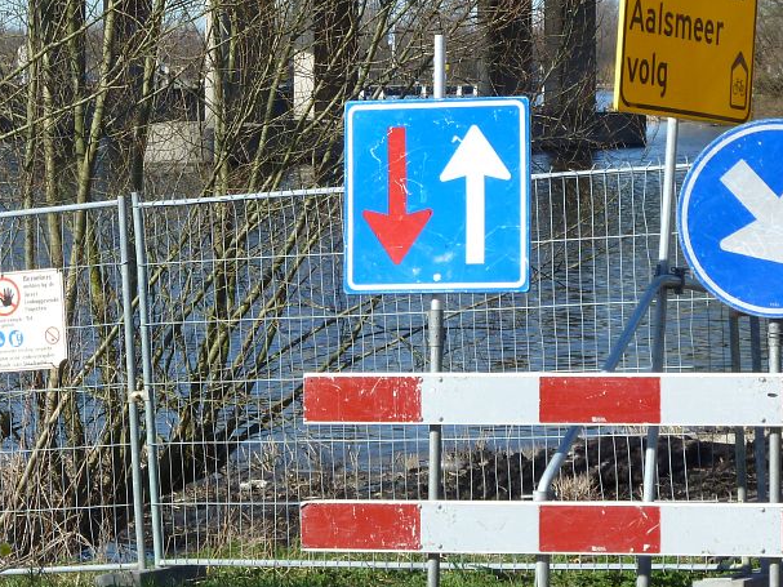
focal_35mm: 162
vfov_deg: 9.1
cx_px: 475
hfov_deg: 12.2
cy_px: 161
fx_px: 3664
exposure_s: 1/320
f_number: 4.3
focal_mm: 15.8
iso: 80
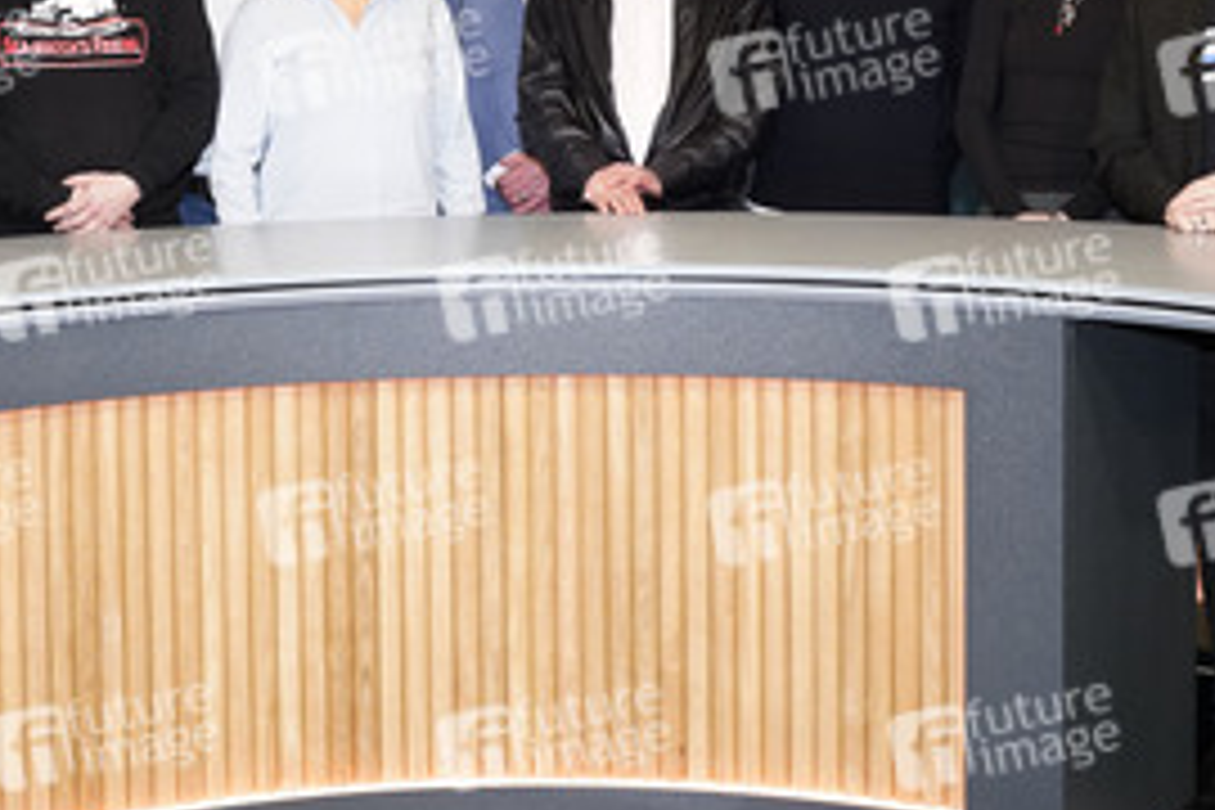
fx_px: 2025
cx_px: 434
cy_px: 176
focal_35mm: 60
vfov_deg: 22.4
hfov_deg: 33.2
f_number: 5
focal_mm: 36
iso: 2000
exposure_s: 1/160
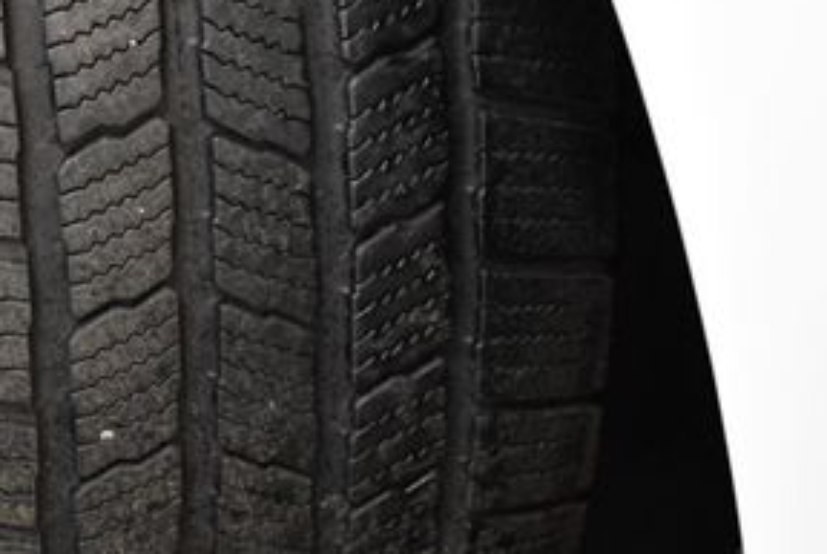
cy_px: 43
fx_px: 1841
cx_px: 218
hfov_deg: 25.1
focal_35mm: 80
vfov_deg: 16.9
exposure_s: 1/125
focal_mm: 18
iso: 2500
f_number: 3.5
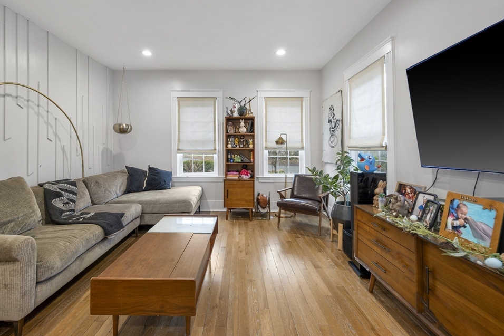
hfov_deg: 100.3
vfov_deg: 77.2
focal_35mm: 15
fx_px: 210
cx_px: 240
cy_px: 159
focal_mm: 14
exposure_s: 1/2.5
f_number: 7.1
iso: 64
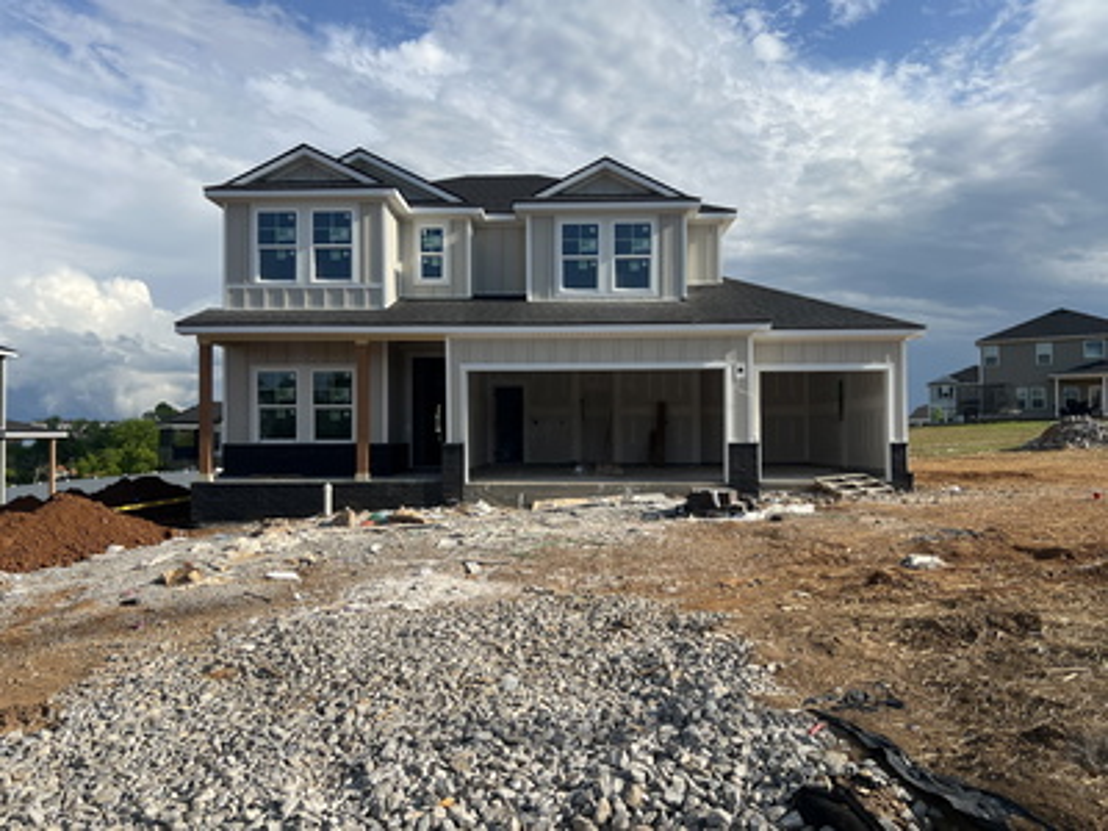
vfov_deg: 53.1
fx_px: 832
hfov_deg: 67.3
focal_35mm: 26
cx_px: 554
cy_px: 416
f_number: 1.5
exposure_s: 1/4630
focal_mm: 5.7
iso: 50
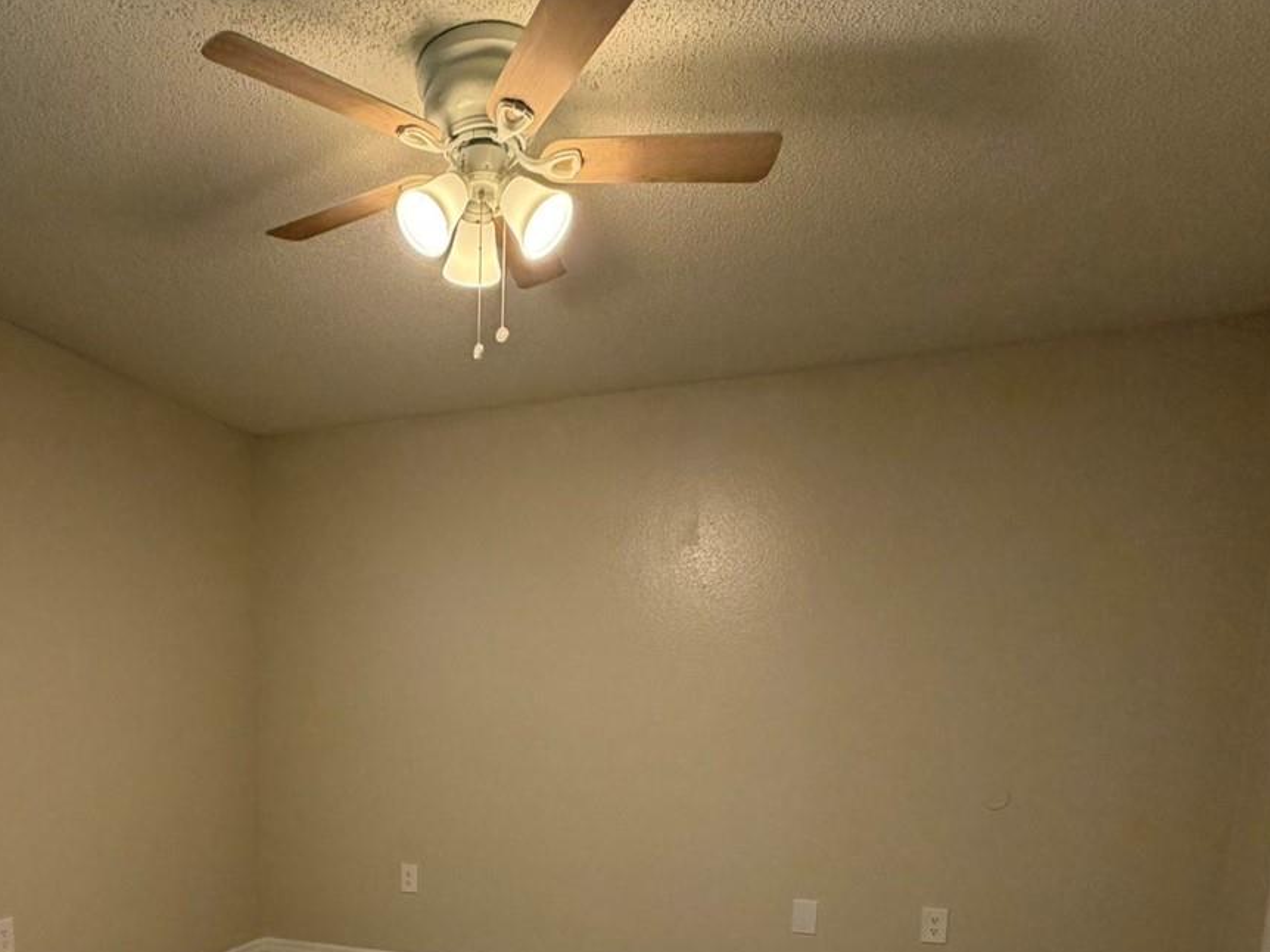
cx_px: 415
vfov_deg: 47.6
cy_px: 856
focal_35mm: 26
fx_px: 954
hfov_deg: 65.4
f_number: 2.2
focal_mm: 2.22
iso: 200
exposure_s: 1/60
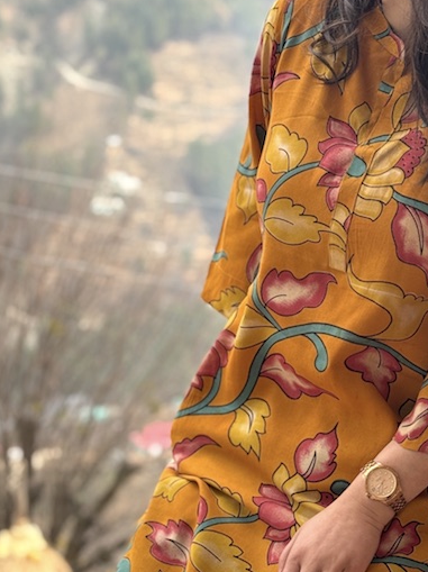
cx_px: 267
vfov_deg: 20.9
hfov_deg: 15.7
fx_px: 1552
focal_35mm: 94
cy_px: 309
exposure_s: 1/287
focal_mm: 6.76
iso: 64
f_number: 1.78
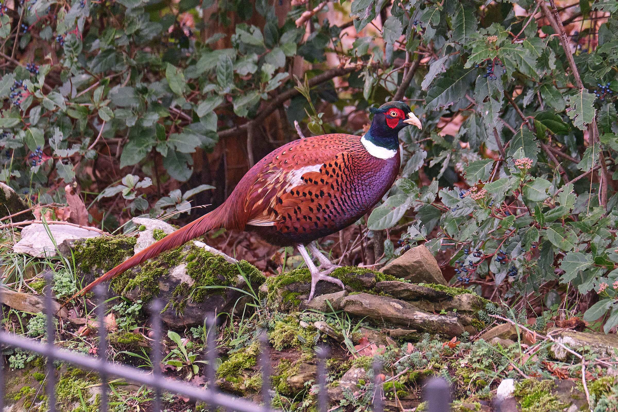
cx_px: 309
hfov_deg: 2.5
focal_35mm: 840
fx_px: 14419
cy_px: 206
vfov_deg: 1.6
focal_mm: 560
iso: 6400
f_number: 8
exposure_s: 1/1000
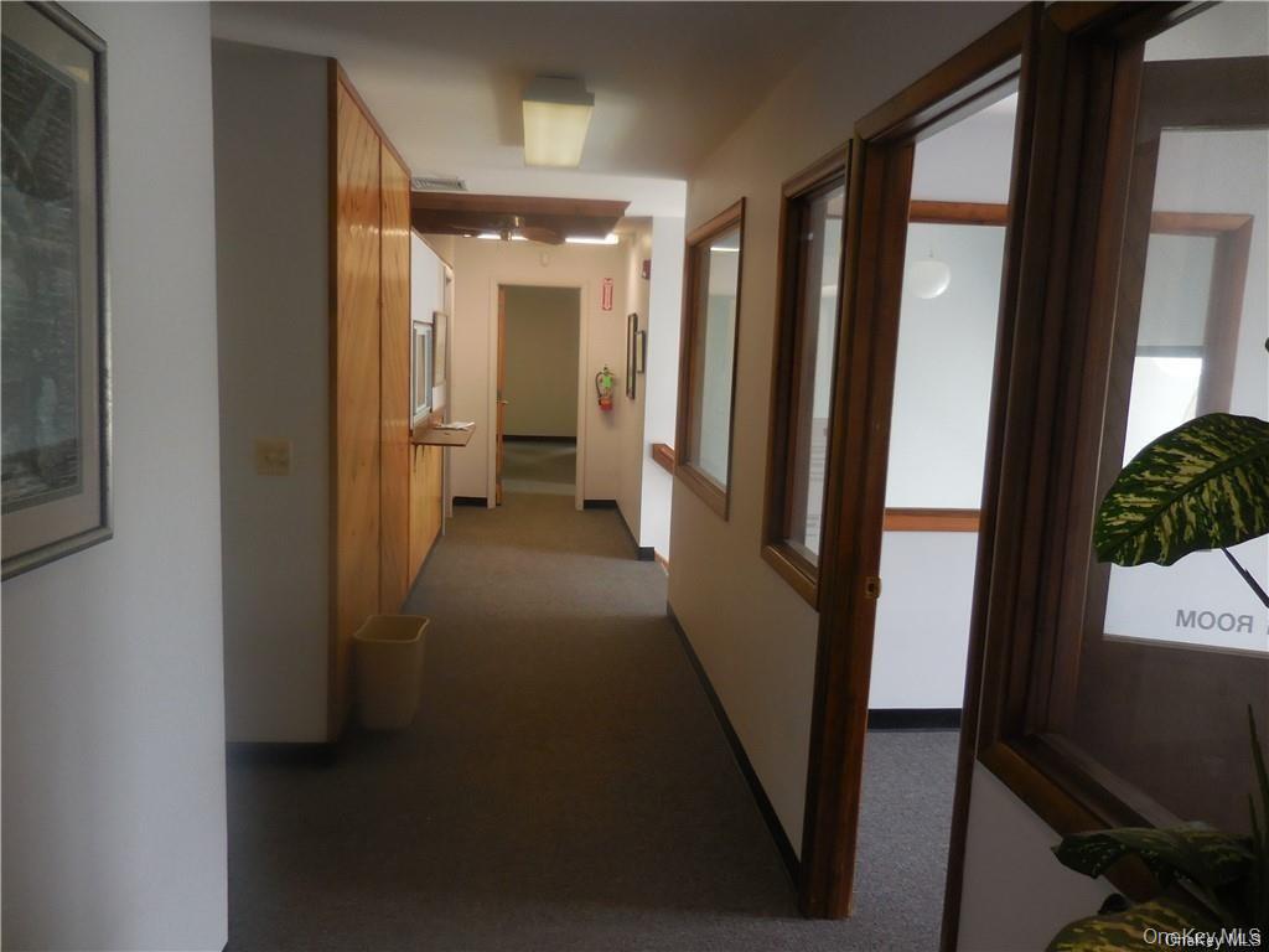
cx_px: 634
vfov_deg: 54.9
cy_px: 476
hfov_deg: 69.4
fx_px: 916
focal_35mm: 25
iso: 200
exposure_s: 1/30
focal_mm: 4.5
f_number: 3.3
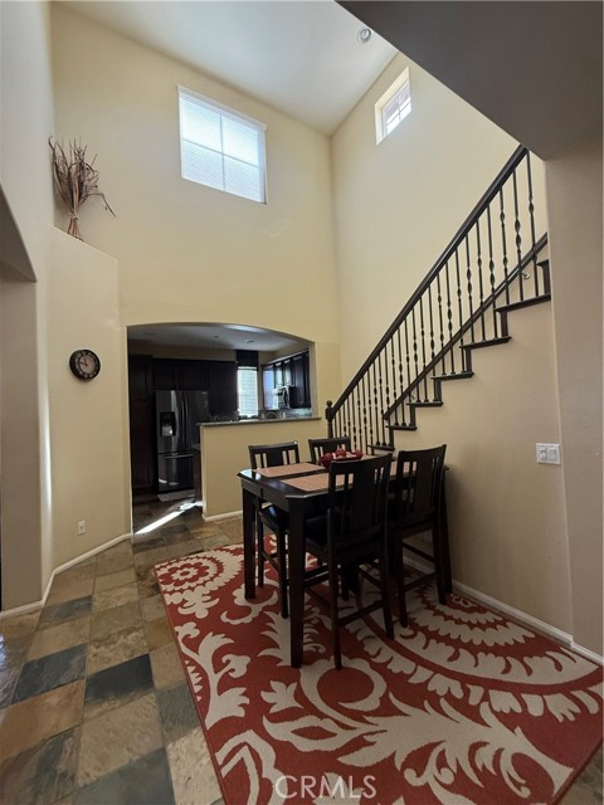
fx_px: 326
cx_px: 302
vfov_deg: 102.1
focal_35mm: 14
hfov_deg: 85.7
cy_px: 402
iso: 320
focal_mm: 2.22
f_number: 2.2
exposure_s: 1/99
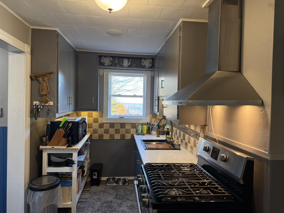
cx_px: 142
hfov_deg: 71.6
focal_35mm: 24
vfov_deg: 56.8
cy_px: 106
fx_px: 197
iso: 400
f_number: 1.78
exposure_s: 1/120
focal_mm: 6.76
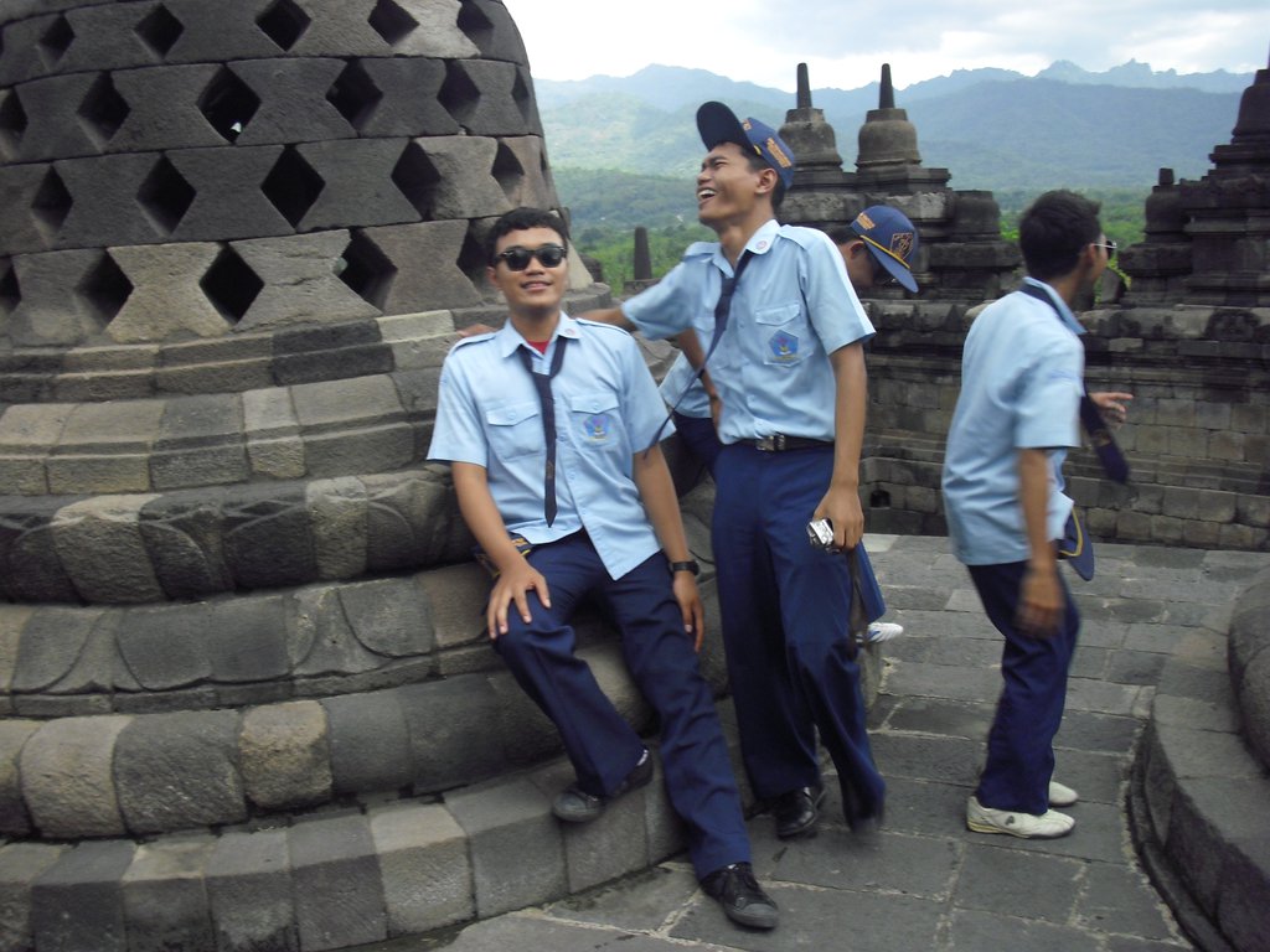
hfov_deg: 49.0
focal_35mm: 38
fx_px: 1394
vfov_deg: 37.7
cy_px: 476
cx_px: 635
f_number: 8
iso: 100
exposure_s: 1/60
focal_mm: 6.2
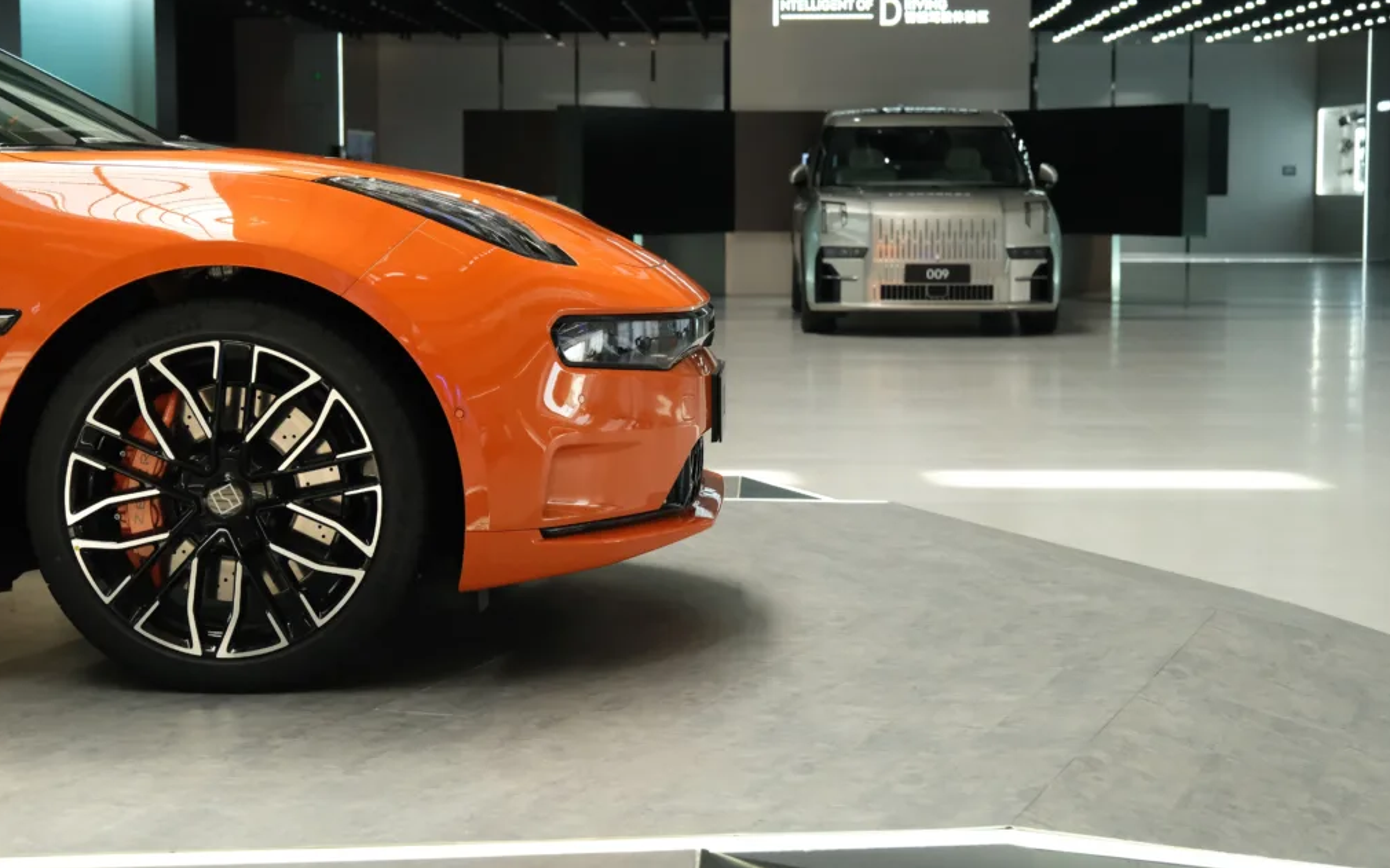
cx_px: 701
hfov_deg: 33.5
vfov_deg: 21.3
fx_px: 2311
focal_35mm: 61
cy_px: 424
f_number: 4.5
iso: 4000
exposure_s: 1/800
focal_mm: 39.3
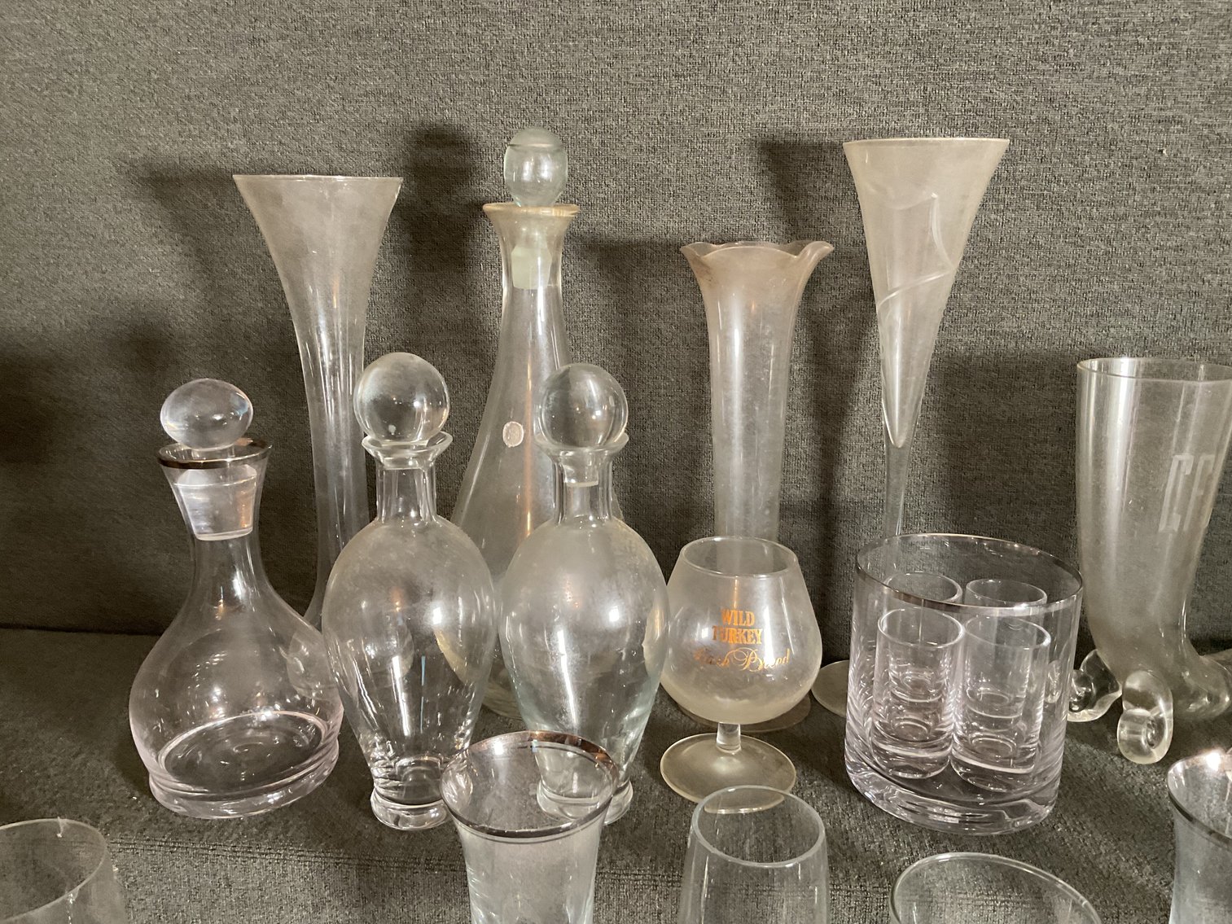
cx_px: 616
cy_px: 462
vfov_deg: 48.2
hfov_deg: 61.7
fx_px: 1032
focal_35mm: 29
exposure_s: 1/60
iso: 200
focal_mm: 3
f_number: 1.8
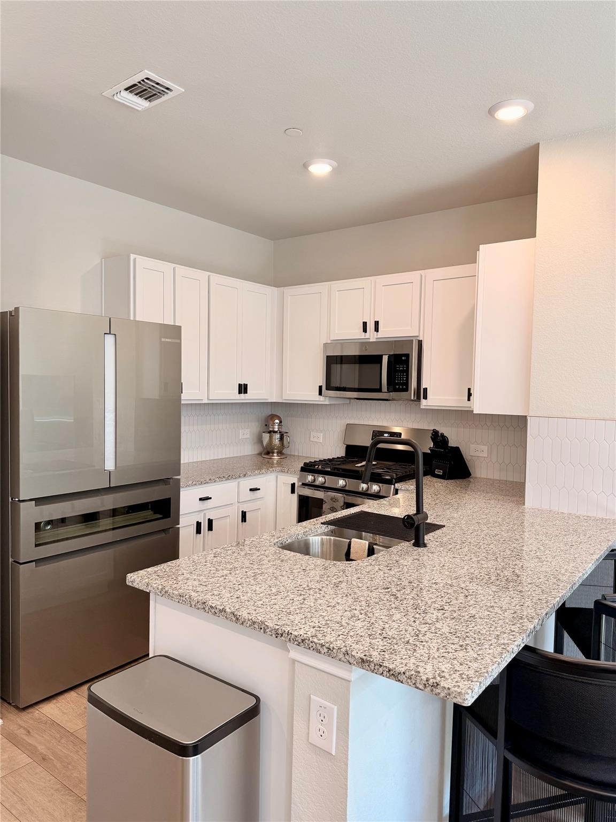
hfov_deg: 56.8
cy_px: 411
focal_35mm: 24
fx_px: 569
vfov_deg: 71.6
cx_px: 308
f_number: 1.78
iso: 100
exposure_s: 1/120
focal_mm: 6.76
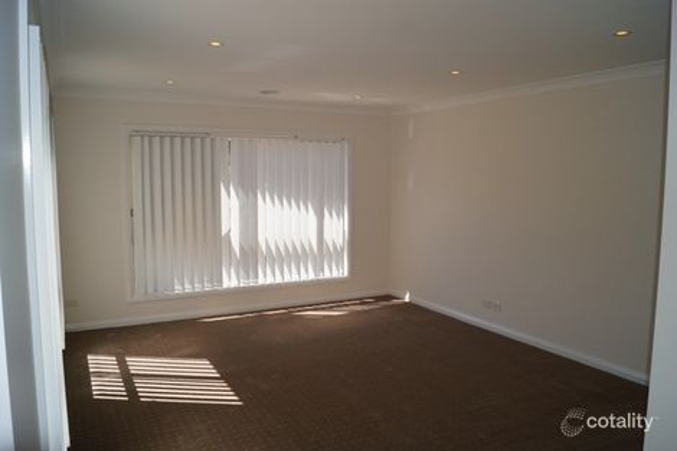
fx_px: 508
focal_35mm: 27
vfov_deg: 47.9
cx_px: 338
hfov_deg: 67.4
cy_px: 226
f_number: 18
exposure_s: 1/160
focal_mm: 18
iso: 400
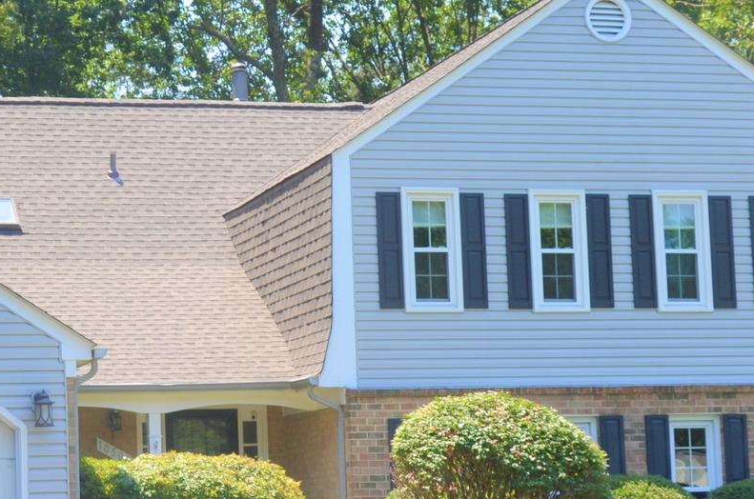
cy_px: 280
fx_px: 2111
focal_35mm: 101
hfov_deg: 20.0
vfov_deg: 13.5
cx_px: 116
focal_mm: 26
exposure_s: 1/200
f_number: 7.1
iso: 200
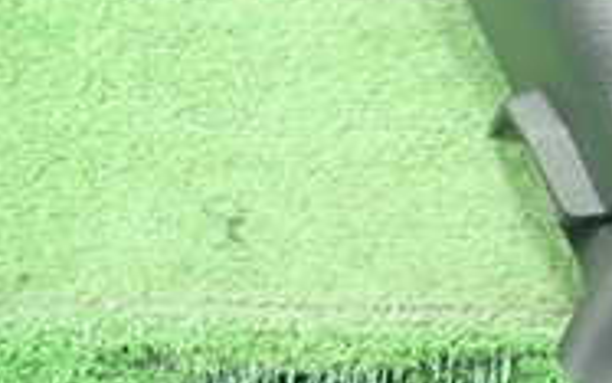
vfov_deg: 12.5
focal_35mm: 102
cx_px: 900
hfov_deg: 18.3
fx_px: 1702
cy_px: -98
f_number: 2.3
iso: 800
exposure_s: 1/100
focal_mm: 5.5
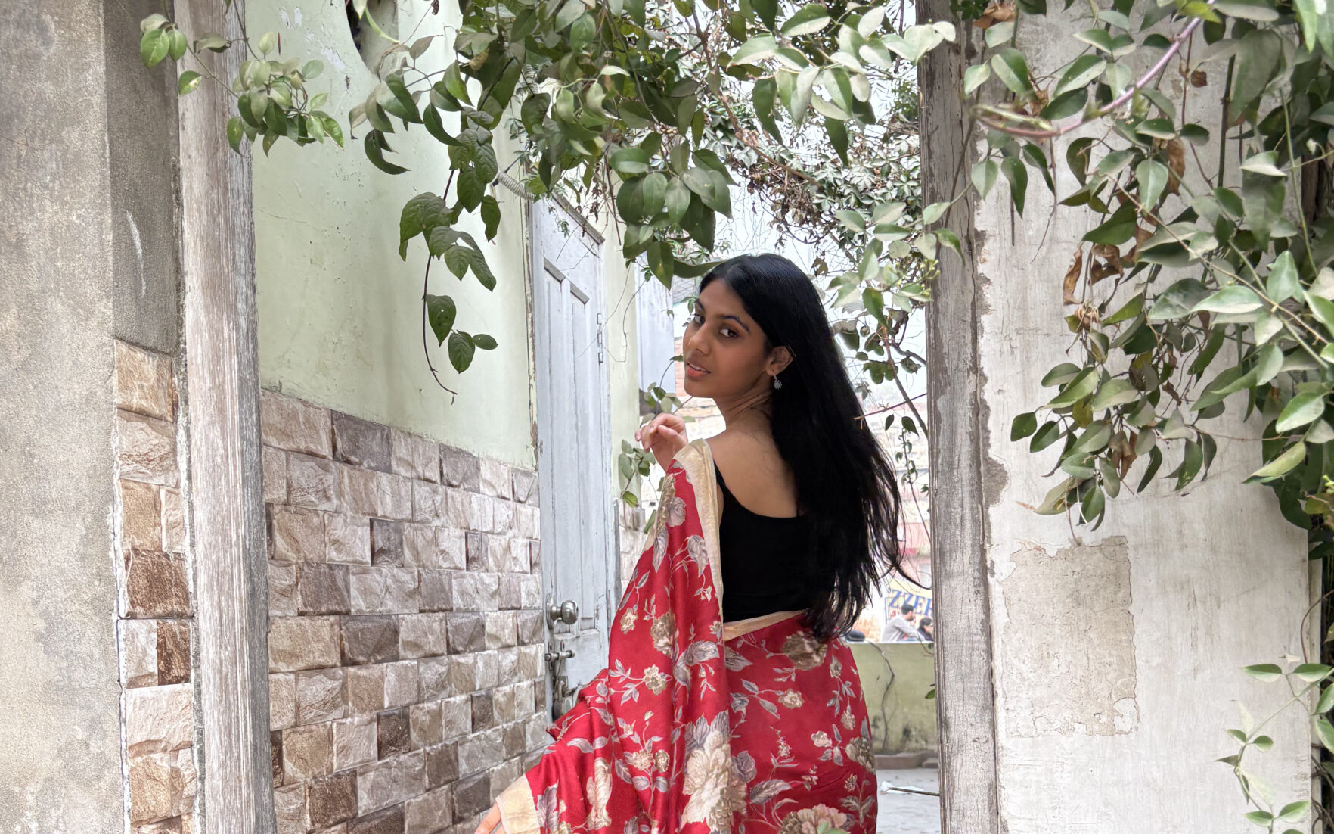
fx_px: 1454
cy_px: 597
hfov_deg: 49.3
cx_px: 636
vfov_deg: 31.6
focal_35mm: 40
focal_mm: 5.96
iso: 50
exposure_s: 1/435
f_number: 1.6
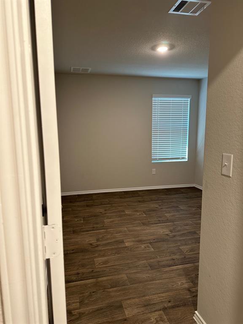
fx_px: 225
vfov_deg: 71.6
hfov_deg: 56.8
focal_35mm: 24
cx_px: 122
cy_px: 162
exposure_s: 1/60
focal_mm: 6.86
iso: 320
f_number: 1.78
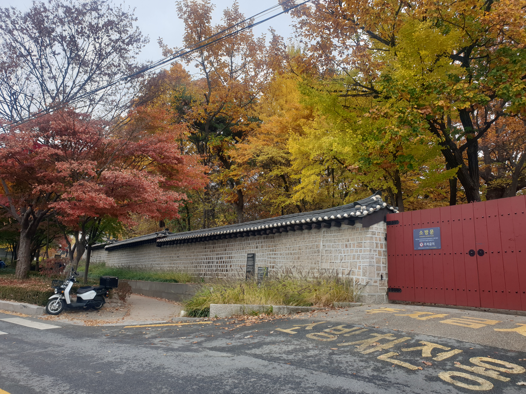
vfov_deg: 53.1
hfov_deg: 67.3
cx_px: 263
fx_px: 395
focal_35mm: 26
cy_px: 197
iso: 50
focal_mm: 4.3
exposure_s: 1/427
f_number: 2.4
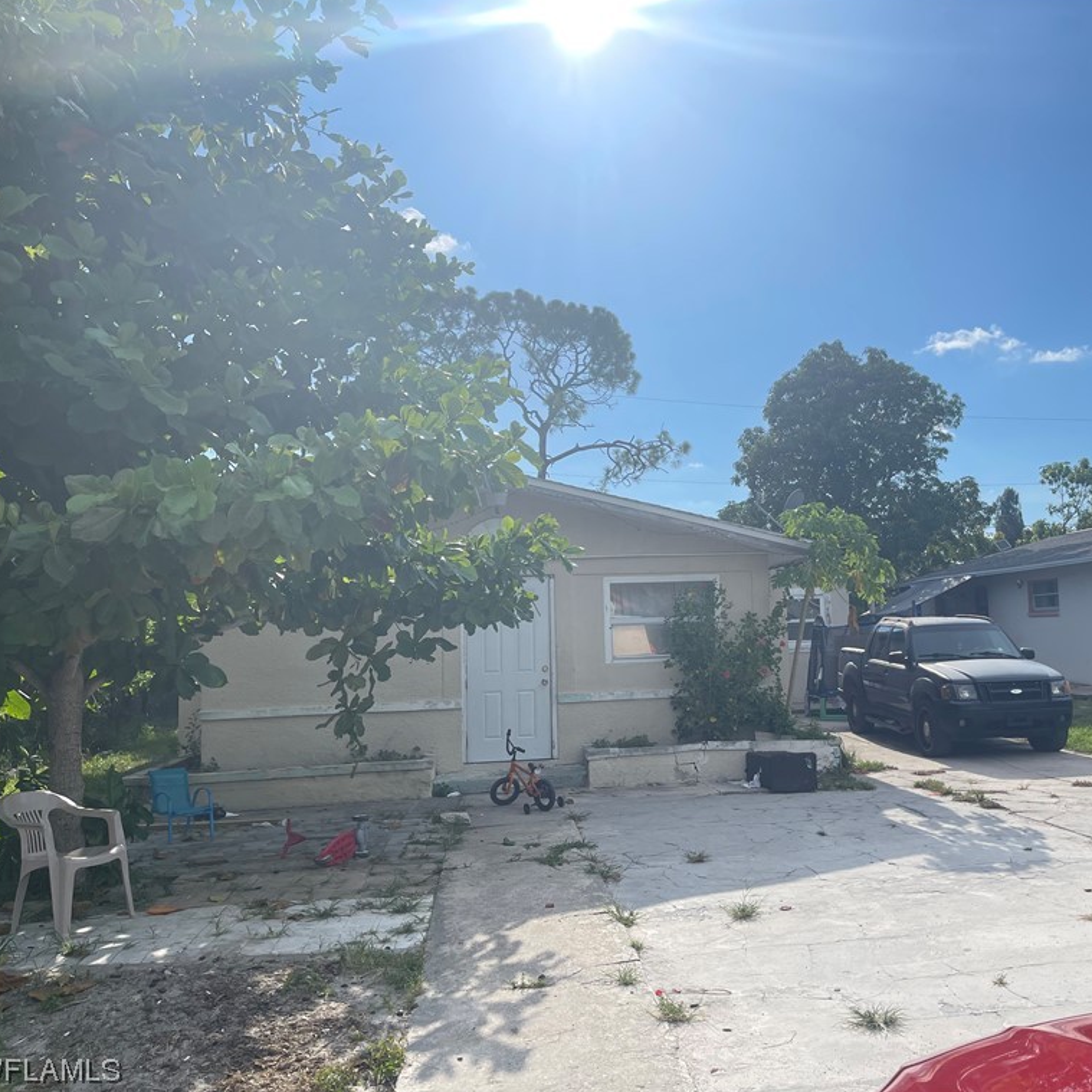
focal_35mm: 31
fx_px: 1106
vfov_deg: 52.5
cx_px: 683
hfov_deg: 52.0
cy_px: 542
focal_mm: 5.1
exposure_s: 1/6579
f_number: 1.6
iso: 32
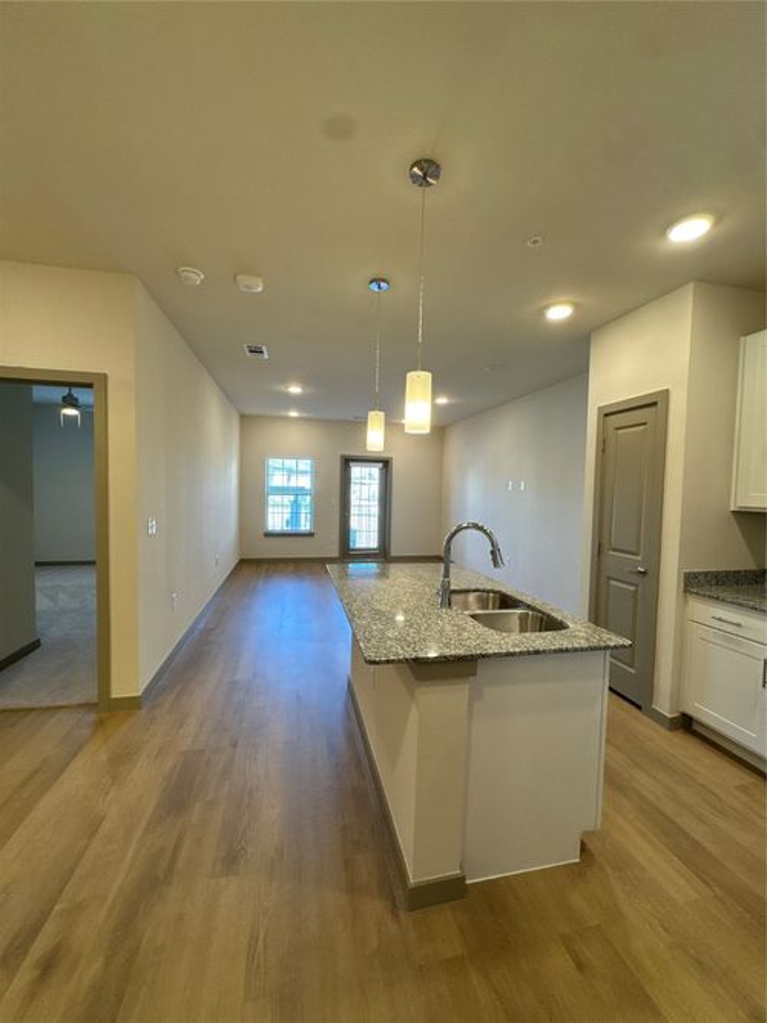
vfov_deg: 102.1
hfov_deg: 85.7
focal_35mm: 14
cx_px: 384
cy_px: 512
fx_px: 414
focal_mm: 2.22
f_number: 2.2
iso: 160
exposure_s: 1/120
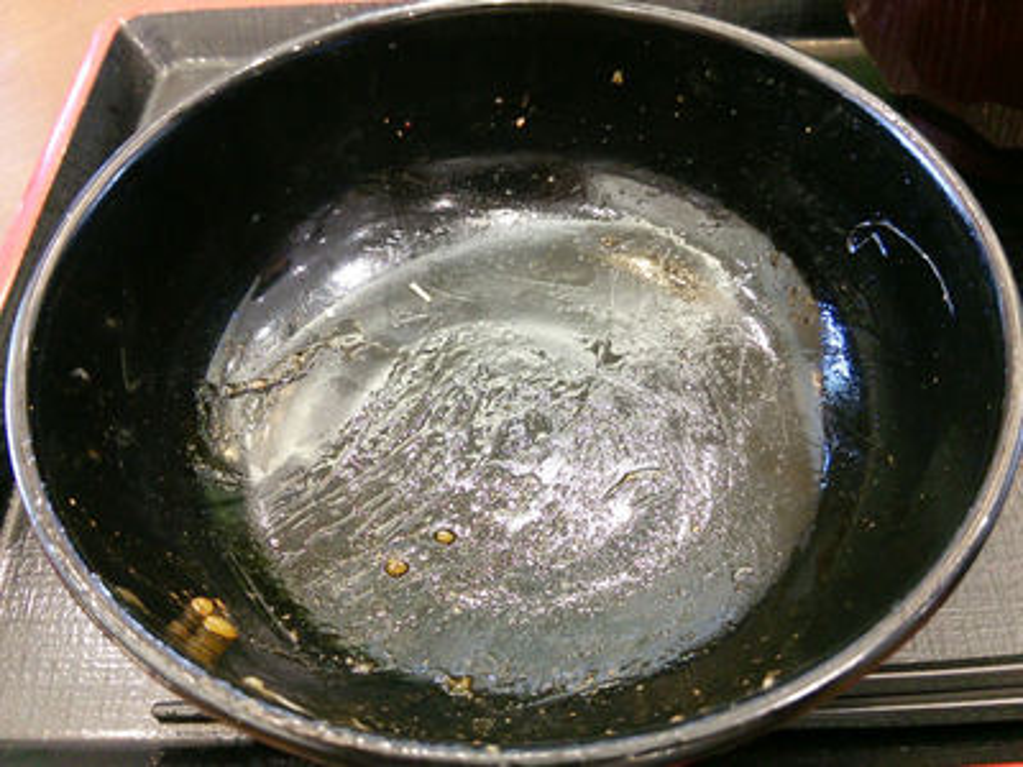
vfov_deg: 46.8
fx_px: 887
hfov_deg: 60.0
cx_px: 512
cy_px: 384
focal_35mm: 30
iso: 160
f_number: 1.94
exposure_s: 1/21
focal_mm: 4.06
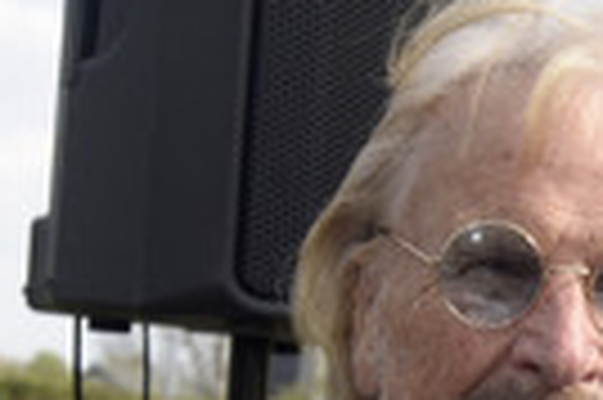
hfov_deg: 12.7
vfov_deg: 8.4
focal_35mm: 161
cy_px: 517
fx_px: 2693
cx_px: 565
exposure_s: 1/500
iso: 500
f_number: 7.1
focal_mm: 48
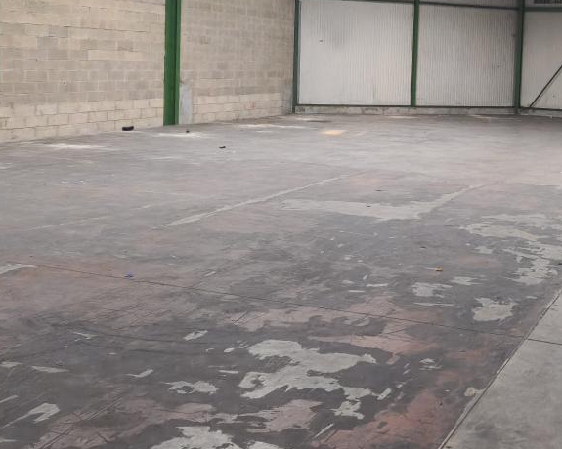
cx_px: 411
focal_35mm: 50
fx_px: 832
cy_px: 84
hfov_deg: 36.6
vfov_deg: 29.5
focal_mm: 5.4
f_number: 1.8
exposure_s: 1/50
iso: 400
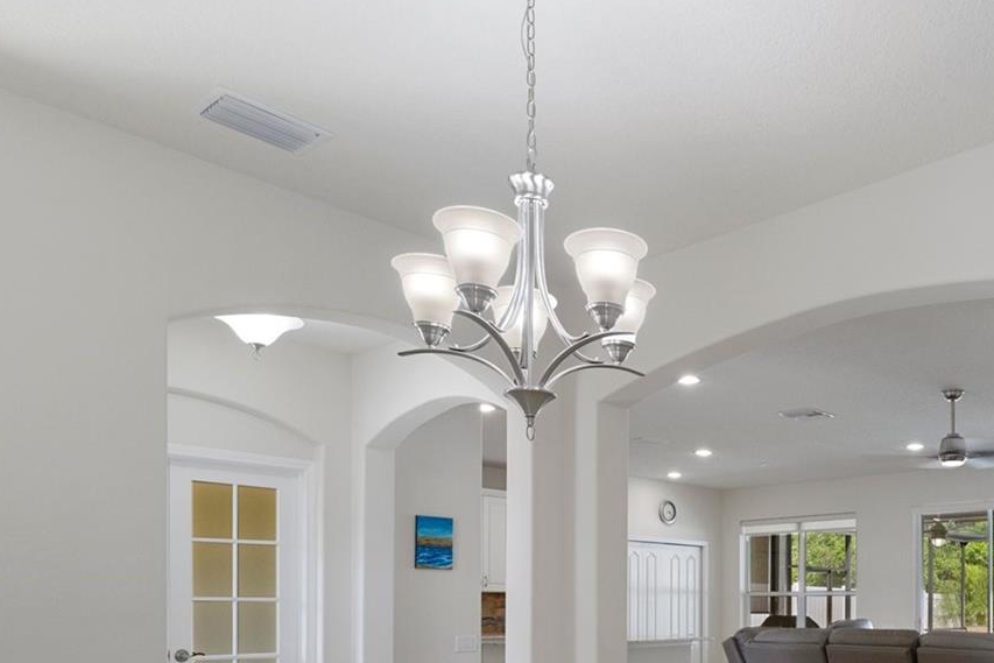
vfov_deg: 39.4
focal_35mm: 31
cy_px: 594
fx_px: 854
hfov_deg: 56.7
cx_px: 769
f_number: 8
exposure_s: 1/10
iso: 320
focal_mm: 11
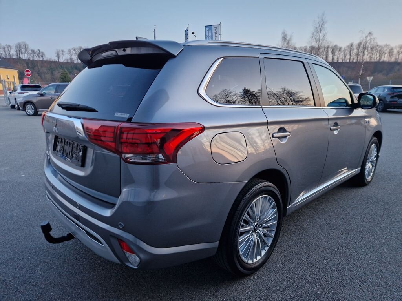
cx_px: 201
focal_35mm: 23
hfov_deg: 73.9
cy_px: 150
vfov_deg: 58.9
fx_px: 267
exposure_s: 1/100
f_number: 1.8
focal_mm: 5.4
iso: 200
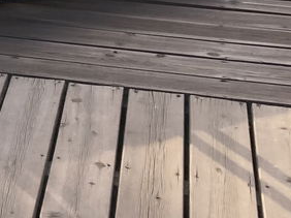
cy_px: -30
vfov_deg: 9.2
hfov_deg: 11.4
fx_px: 1335
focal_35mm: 159
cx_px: -264
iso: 20
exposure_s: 1/545
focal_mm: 3.99
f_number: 1.8
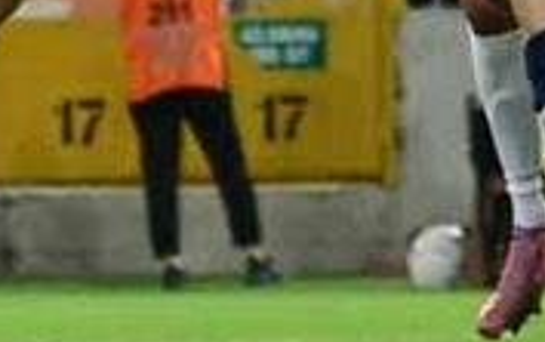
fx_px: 8236
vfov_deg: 2.4
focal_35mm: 554
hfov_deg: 3.8
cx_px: 853
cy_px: -337
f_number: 4
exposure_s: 1/1667
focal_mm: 125
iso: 1600
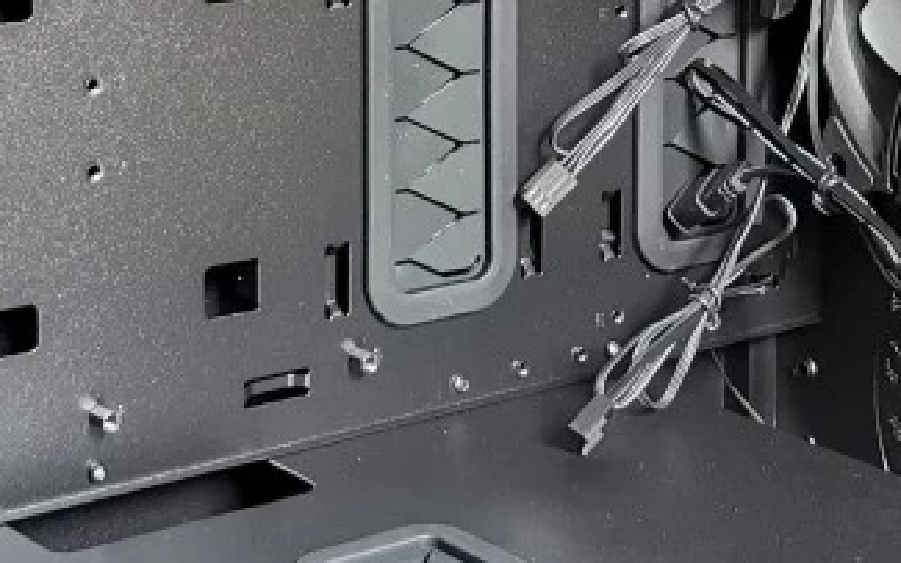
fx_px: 2627
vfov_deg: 11.9
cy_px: -130
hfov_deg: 19.4
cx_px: 560
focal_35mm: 107
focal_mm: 5.56
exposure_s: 1/50
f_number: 1.6
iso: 400
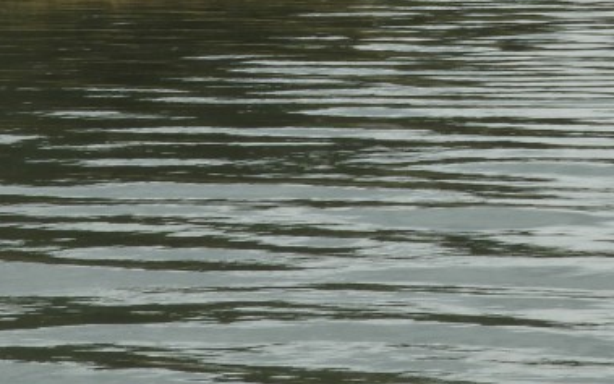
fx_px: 4720
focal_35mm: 282
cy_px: -217
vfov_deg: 4.6
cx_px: 748
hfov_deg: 7.4
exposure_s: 1/640
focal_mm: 12.5
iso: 100
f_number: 4.5
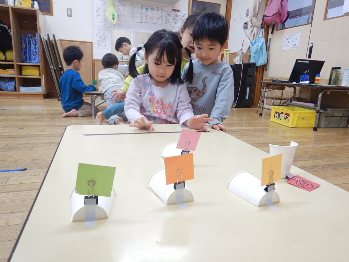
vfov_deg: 56.8
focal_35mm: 24
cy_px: 131
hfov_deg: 71.6
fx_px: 242
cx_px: 174
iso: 160
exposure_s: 1/30
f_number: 2.8
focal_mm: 4.3
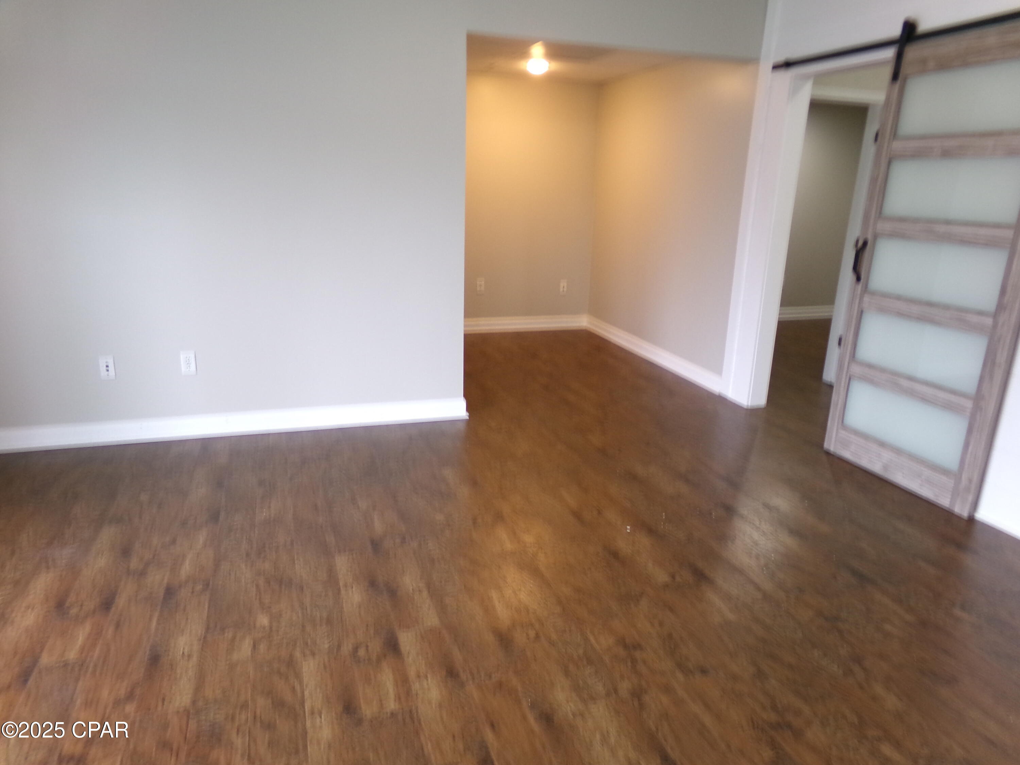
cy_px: 382
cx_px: 510
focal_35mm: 24
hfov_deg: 71.6
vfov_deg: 56.8
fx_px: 707
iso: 201
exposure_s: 1/17
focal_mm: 4.3
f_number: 3.7
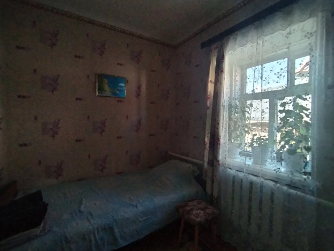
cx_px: 167
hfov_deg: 91.0
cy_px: 126
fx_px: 164
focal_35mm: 17
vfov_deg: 74.7
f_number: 2.2
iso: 327
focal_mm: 1.42
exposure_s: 1/50
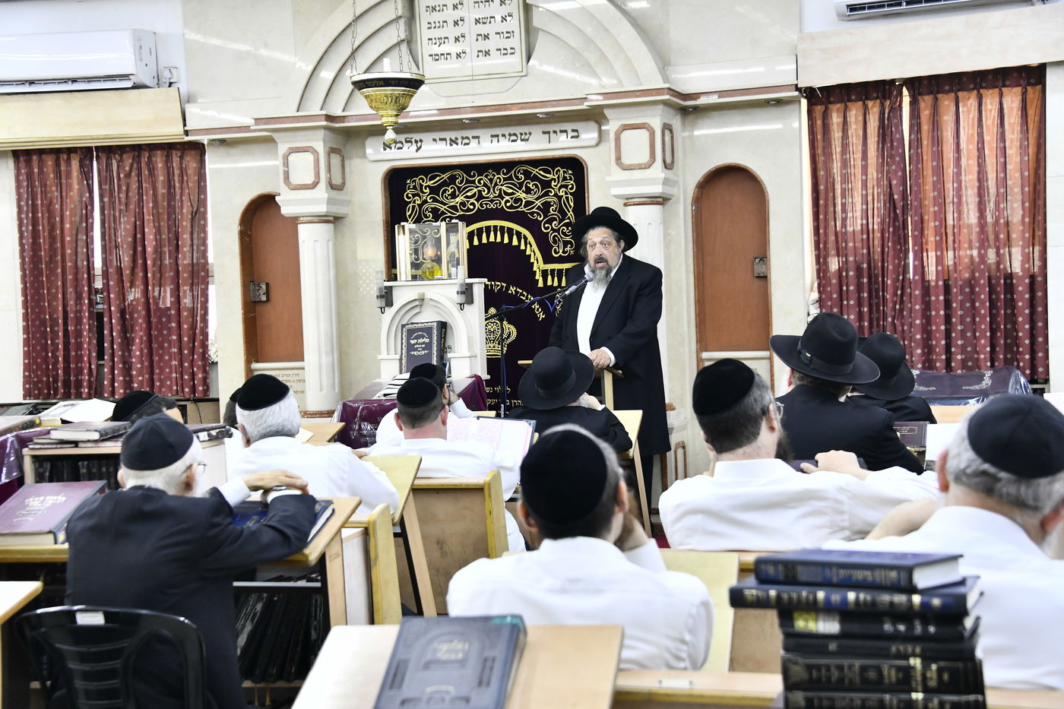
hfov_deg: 34.5
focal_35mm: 58
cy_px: 354
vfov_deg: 23.4
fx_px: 1714
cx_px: 532
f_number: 5.6
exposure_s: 1/160
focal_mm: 58
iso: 2000
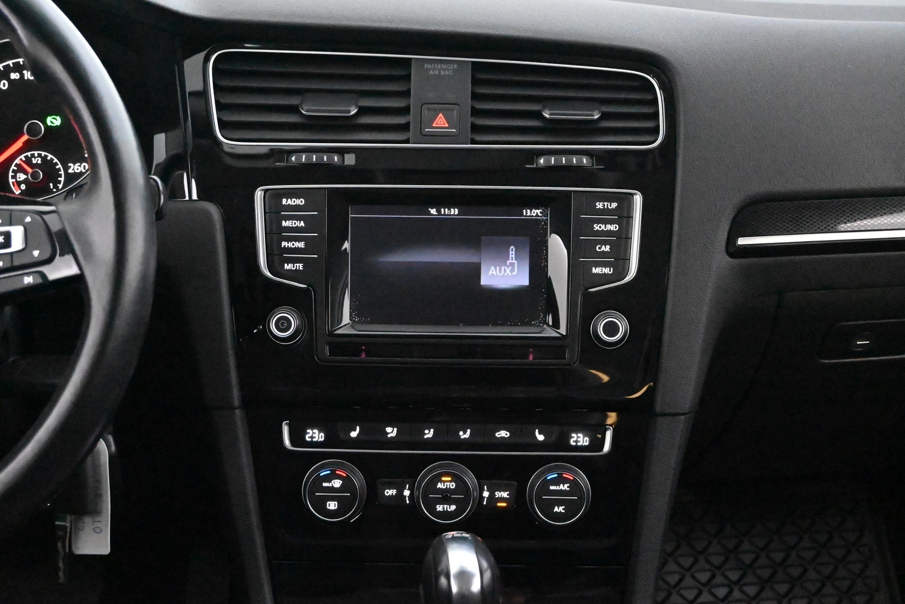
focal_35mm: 57
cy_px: 302
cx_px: 452
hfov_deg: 35.1
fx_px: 1433
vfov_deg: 23.8
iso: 28800
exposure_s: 1/60
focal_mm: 38
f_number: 5.6
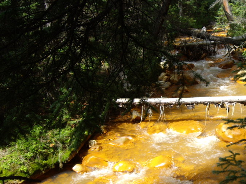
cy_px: 96
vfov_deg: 25.2
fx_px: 412
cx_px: 187
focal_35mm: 58
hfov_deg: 32.6
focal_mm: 6.2
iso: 50
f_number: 4.3
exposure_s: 1/125
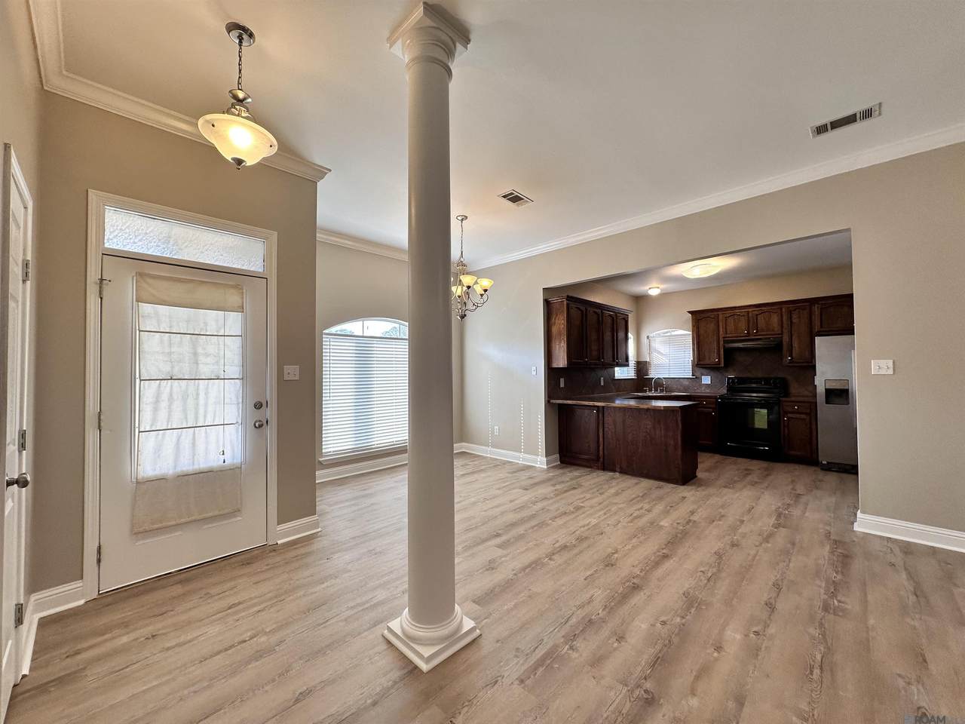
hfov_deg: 102.1
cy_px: 362
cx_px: 482
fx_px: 390
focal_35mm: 14
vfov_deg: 85.7
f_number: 2.2
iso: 64
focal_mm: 2.22
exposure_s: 1/120
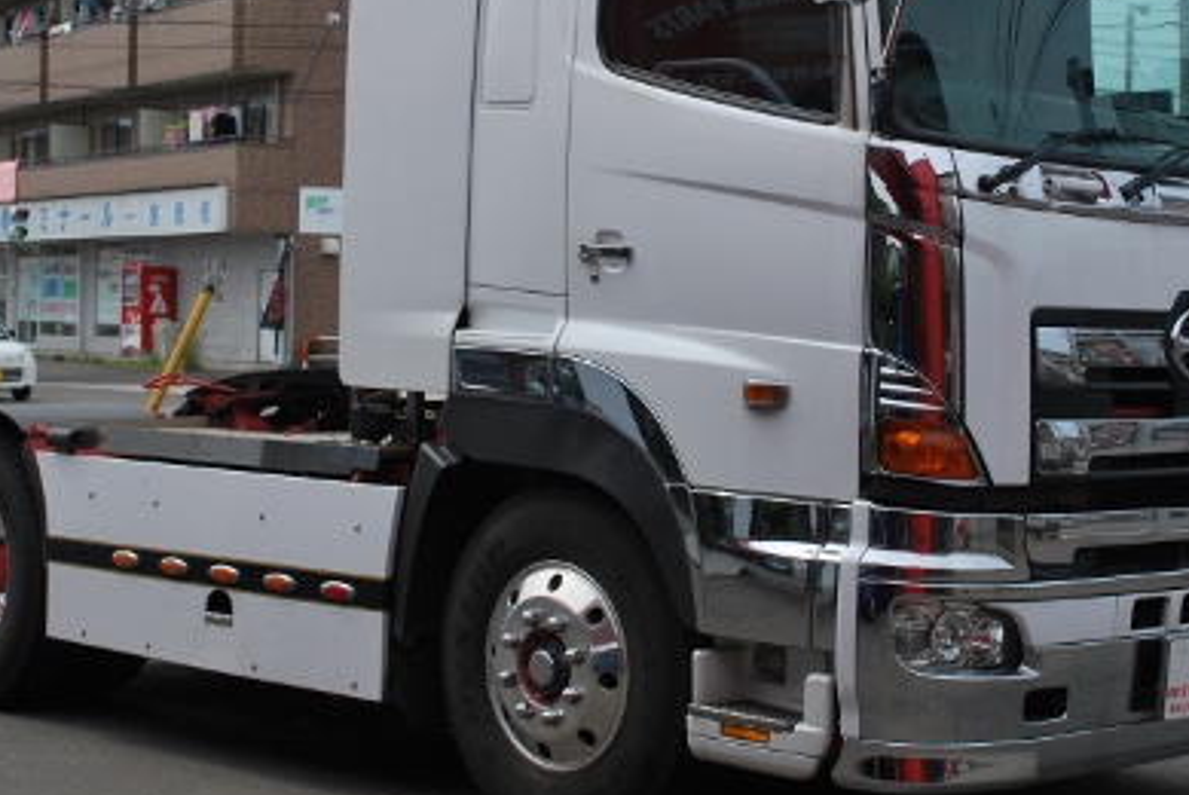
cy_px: 245
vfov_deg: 18.4
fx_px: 2446
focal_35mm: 74
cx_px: 700
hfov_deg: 27.3
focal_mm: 30
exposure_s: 1/250
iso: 100
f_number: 8
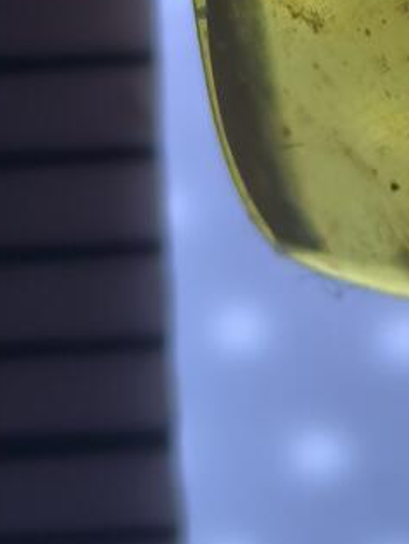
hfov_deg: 2.7
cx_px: 620
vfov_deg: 3.6
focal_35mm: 542
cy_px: -625
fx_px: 8521
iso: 80
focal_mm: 14.6
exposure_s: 1/100
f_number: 3
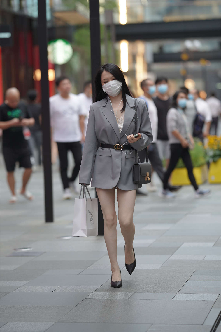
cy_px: 166
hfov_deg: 10.2
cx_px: 110
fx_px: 1243
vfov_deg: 15.2
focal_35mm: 135
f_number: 2.2
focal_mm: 135
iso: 800
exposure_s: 1/400
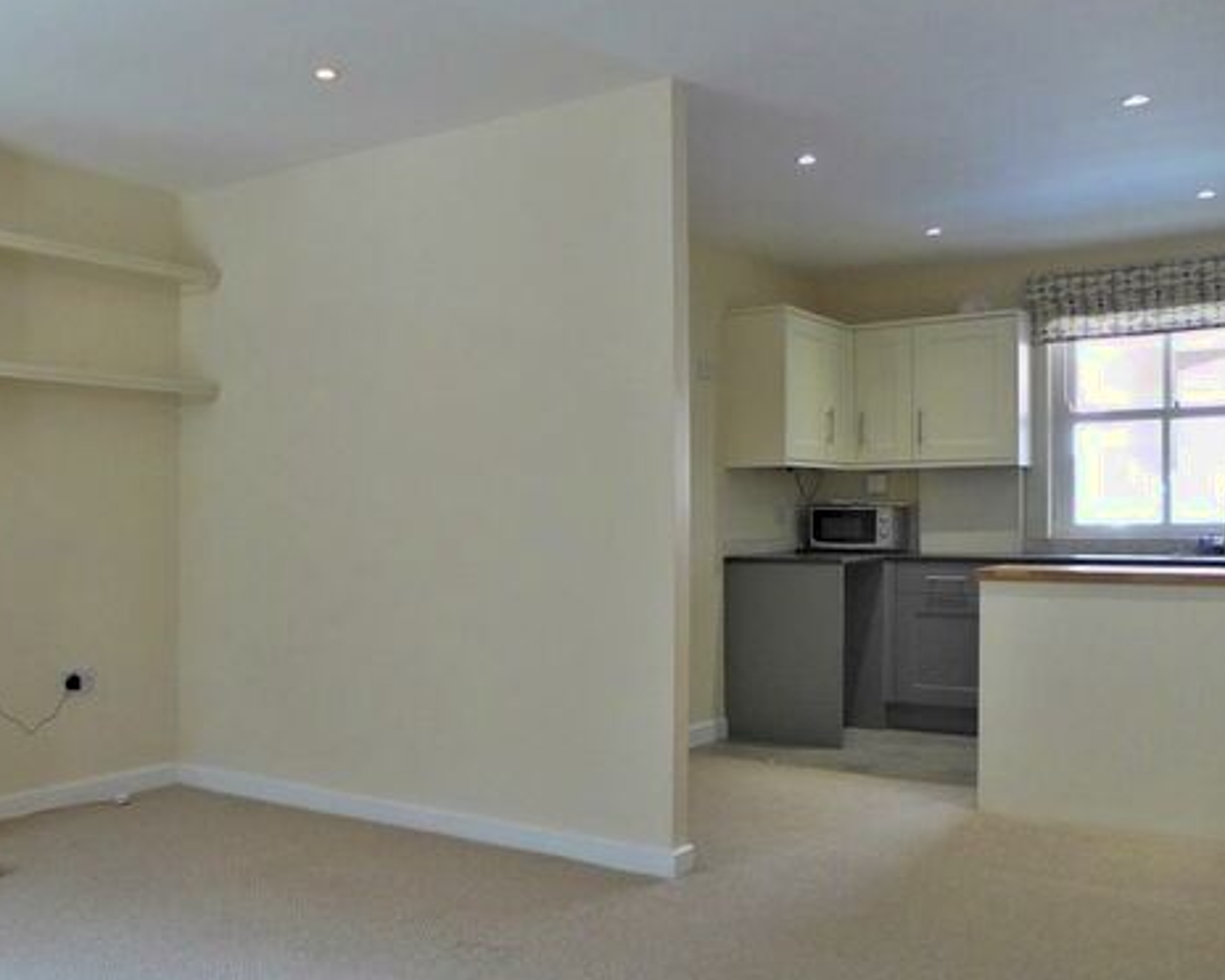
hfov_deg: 51.2
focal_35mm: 34
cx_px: 346
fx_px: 1232
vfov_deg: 43.3
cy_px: 543
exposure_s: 1/60
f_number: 1.4
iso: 400
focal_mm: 4.7
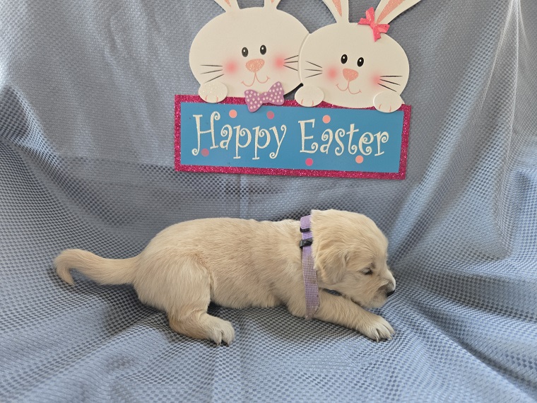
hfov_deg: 73.9
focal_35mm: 23
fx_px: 357
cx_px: 268
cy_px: 202
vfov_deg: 58.9
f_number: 1.8
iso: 250
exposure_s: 1/120
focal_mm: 5.4
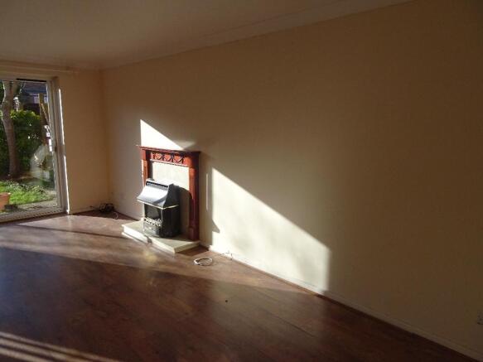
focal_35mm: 24
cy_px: 181
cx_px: 242
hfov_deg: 71.6
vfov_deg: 56.8
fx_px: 335
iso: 80
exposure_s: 1/400
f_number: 3.5
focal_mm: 4.1
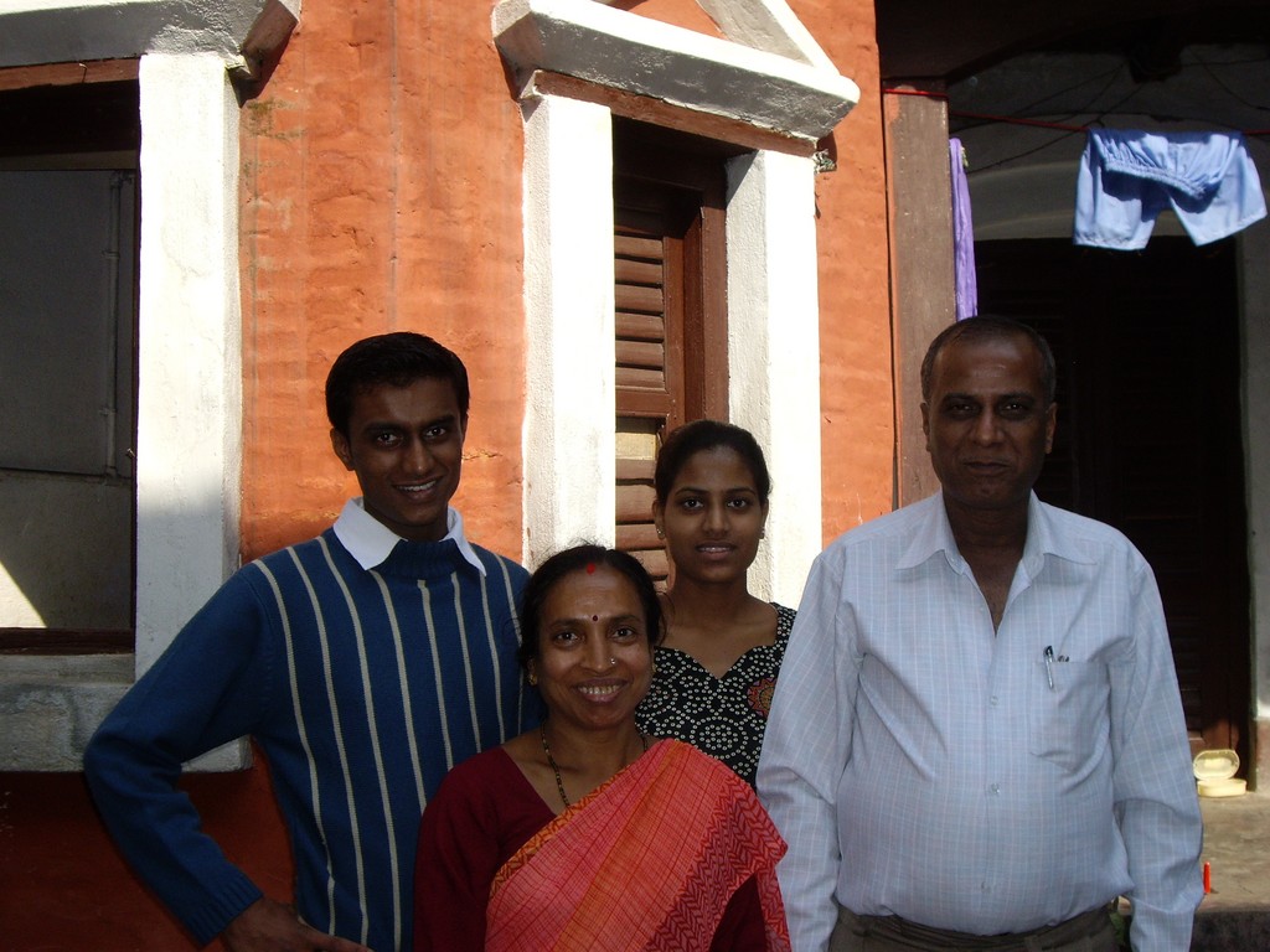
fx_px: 1724
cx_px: 635
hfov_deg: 40.4
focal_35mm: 47
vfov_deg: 30.9
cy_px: 476
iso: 100
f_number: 4.8
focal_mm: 7.6
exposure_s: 1/320
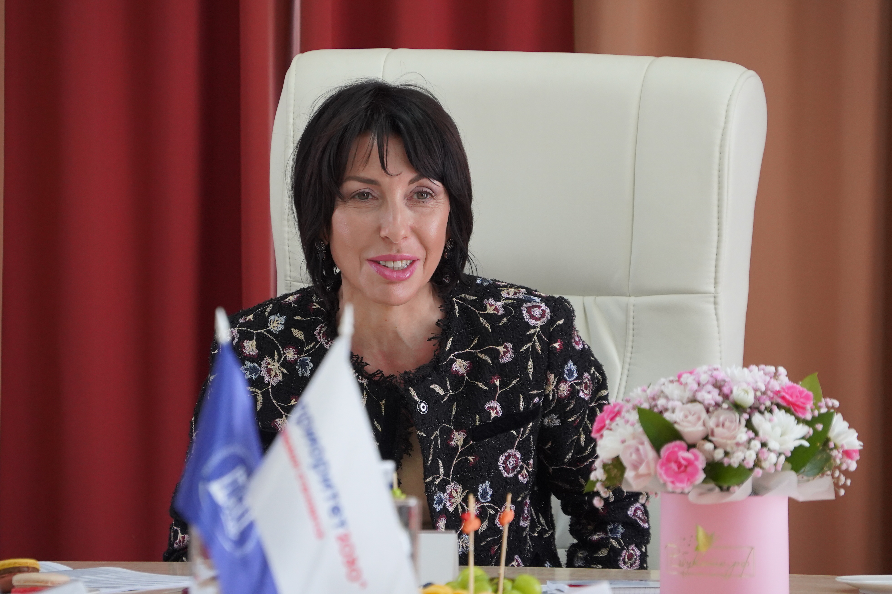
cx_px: 446
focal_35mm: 223
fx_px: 5525
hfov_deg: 9.2
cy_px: 297
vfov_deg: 6.2
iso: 2000
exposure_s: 1/250
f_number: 6.3
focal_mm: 149
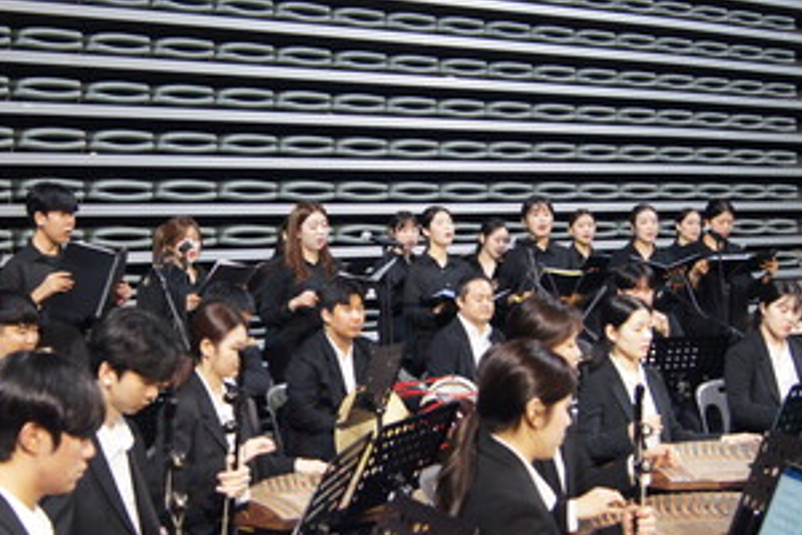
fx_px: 1470
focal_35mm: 66
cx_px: 302
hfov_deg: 30.4
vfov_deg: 20.6
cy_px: 274
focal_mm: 22
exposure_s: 1/40
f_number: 4
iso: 500
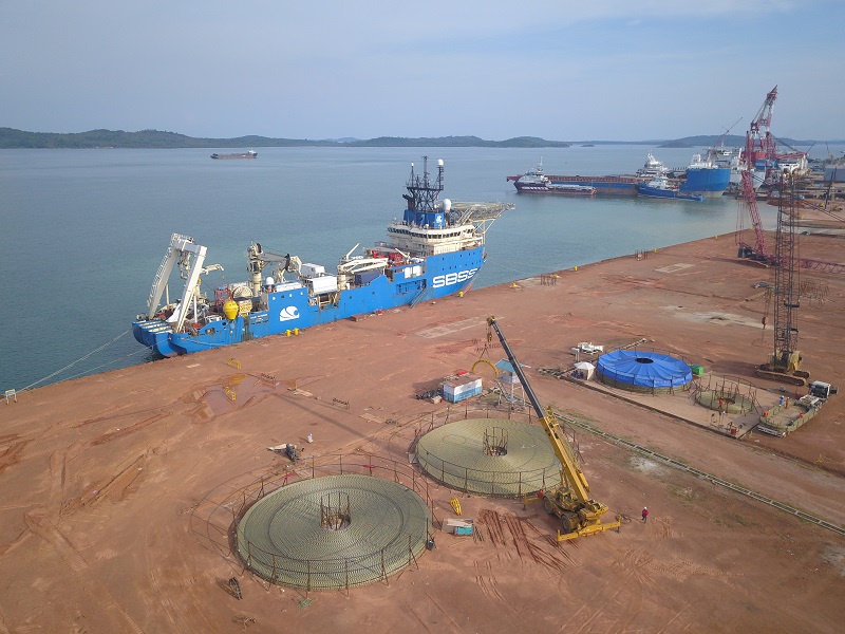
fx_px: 635
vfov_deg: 53.1
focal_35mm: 26
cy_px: 317
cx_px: 422
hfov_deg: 67.3
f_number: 2.2
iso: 100
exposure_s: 1/120
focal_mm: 4.7
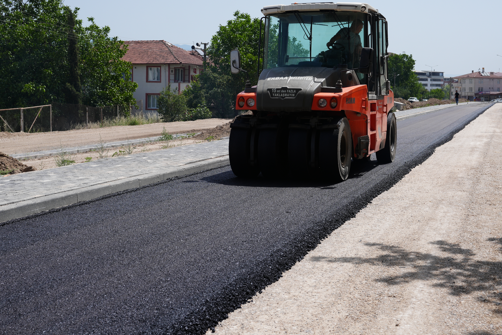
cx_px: 269
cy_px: 116
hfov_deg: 38.2
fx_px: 725
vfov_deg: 25.9
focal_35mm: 52
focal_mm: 35
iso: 100
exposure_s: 1/800
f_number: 5.6
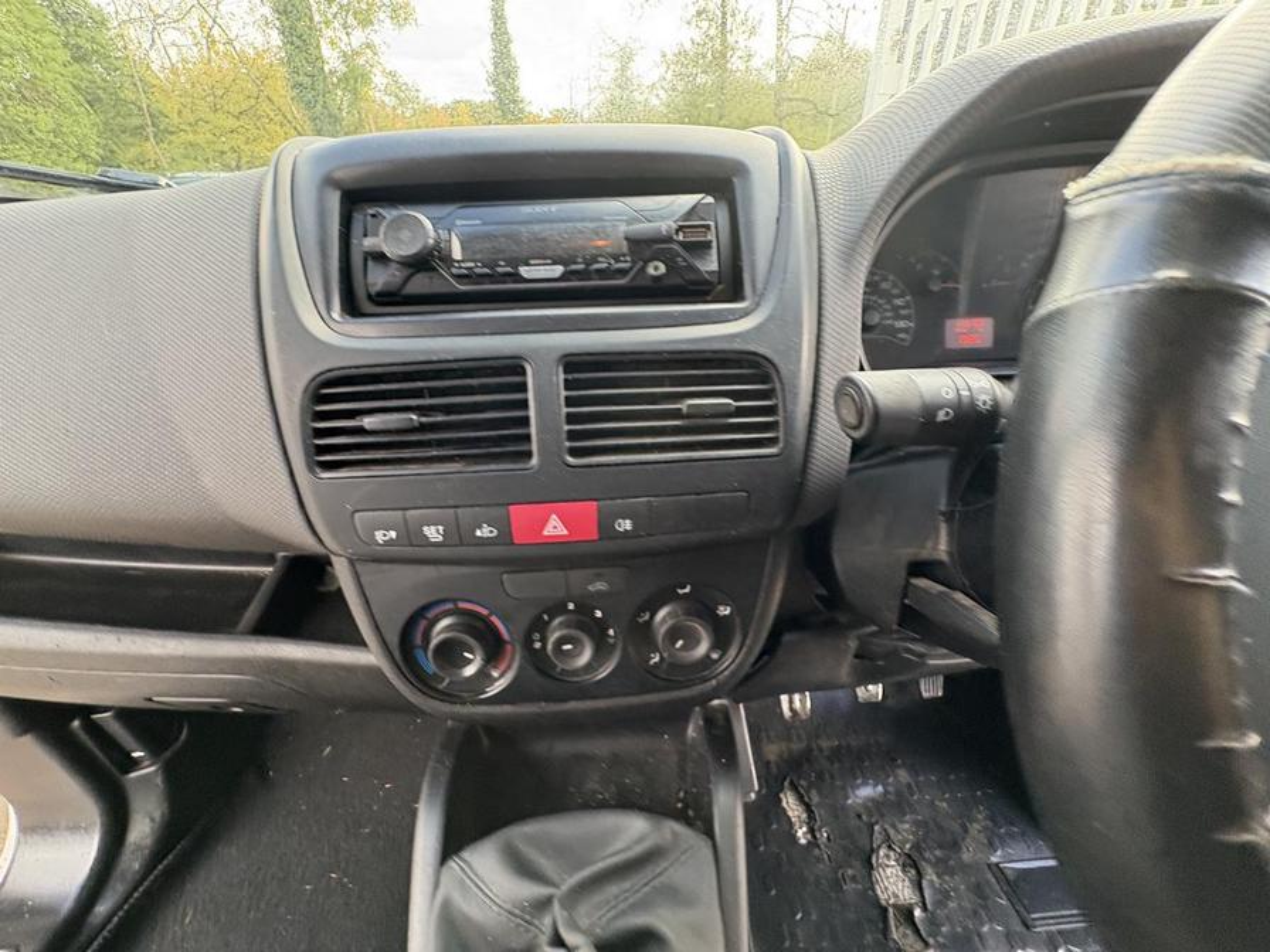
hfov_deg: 102.1
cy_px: 476
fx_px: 514
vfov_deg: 85.7
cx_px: 635
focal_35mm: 14
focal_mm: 2.22
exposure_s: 1/72
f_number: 2.2
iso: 200
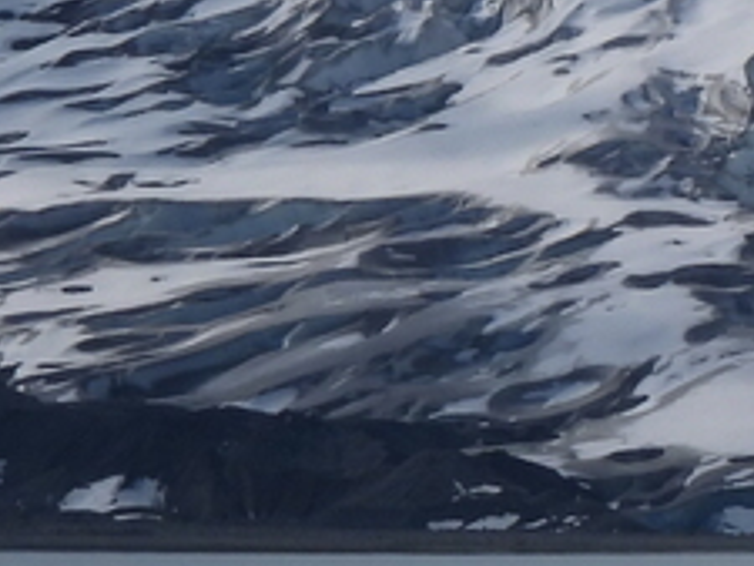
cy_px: -623
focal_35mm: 1252
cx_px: 1729
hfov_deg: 1.6
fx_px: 27285
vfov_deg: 1.2
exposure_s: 1/1600
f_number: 6.3
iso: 100
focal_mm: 39.3
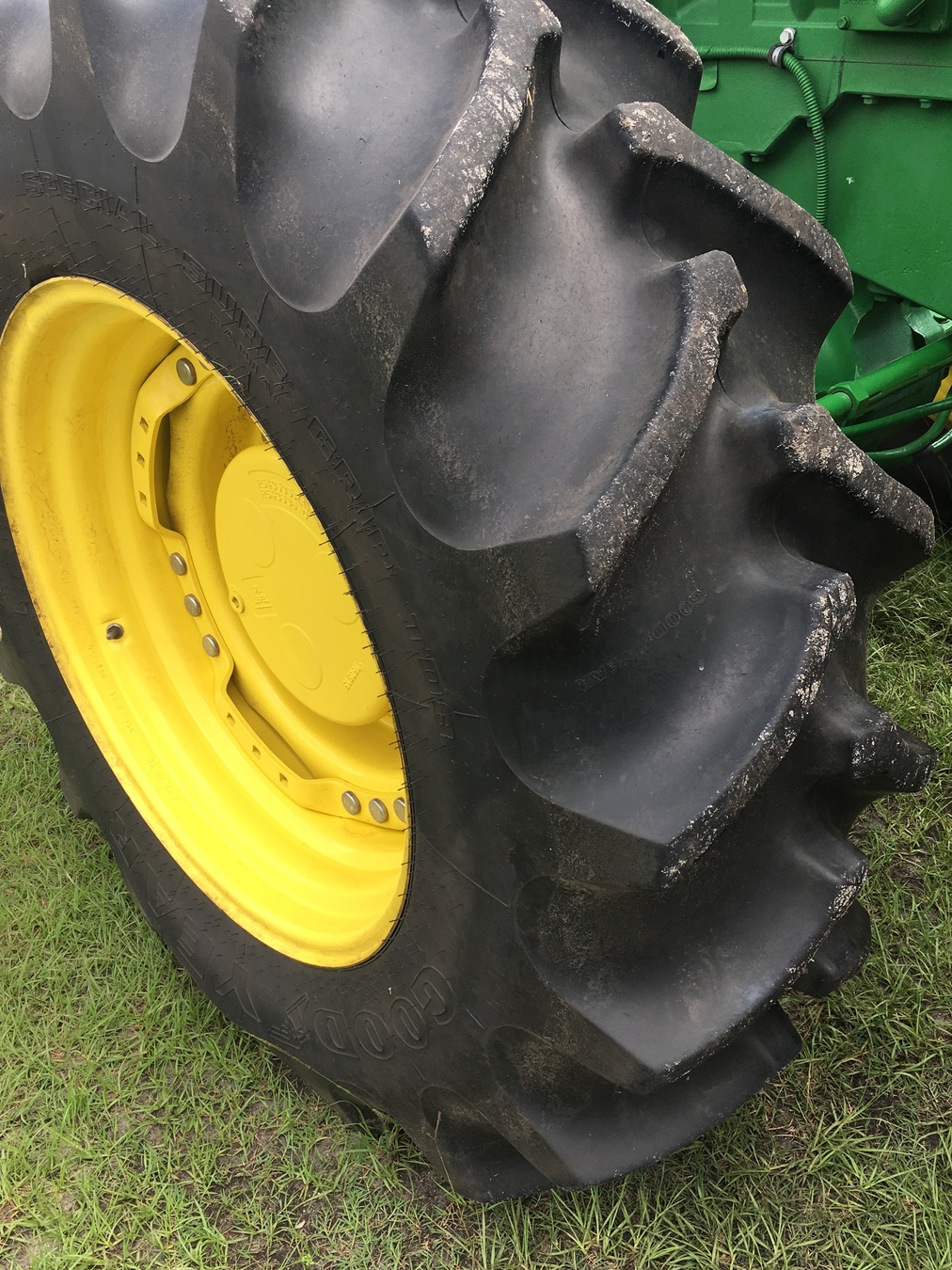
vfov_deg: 55.4
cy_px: 614
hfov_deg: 42.9
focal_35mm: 33
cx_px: 497
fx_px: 1210
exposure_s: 1/370
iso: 25
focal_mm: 4.15
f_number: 2.2
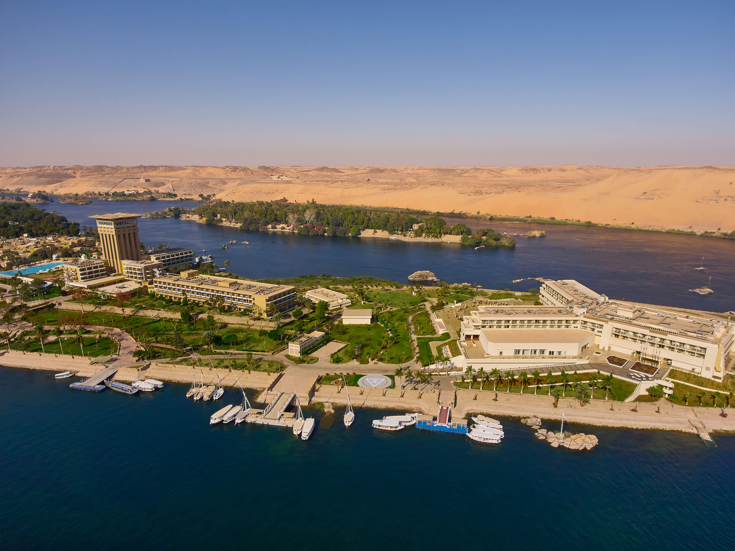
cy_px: 285
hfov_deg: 79.0
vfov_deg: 63.4
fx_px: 446
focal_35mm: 21
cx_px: 372
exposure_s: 1/177
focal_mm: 3.61
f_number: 2.8
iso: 100
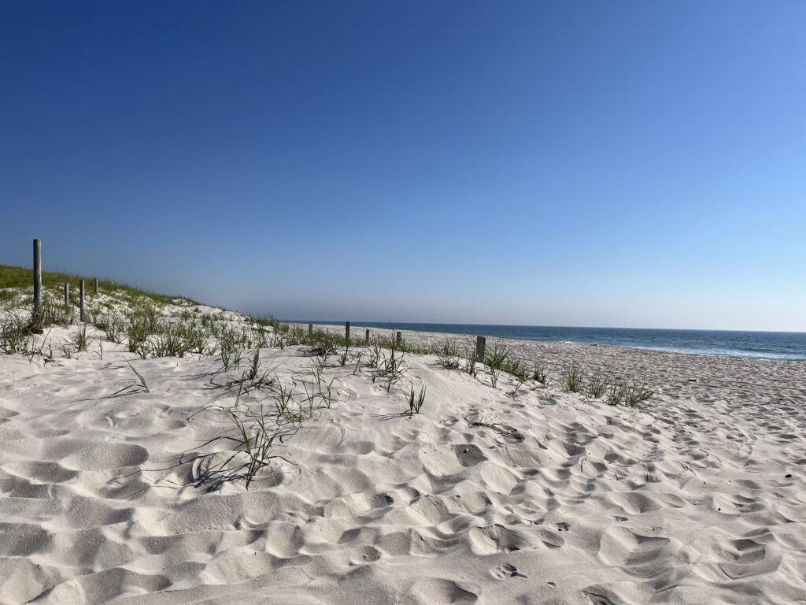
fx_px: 605
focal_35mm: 26
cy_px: 302
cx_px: 403
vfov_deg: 53.1
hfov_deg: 67.3
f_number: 1.6
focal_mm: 5.1
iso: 50
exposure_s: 1/9901
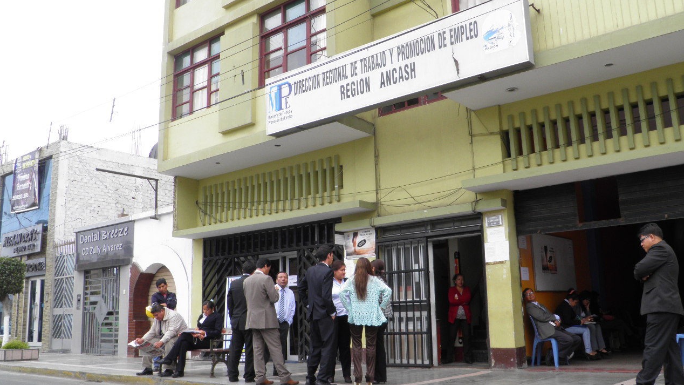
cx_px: 339
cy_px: 189
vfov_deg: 35.6
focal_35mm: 33
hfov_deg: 59.5
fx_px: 598
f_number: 5.9
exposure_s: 1/60
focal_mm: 5.5
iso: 50
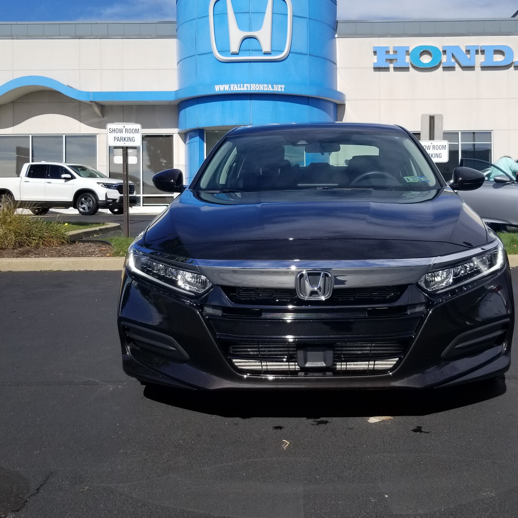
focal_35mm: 41
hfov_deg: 40.5
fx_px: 694
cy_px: 213
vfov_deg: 40.8
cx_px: 336
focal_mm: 4.25
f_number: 1.7
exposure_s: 1/3648
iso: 50
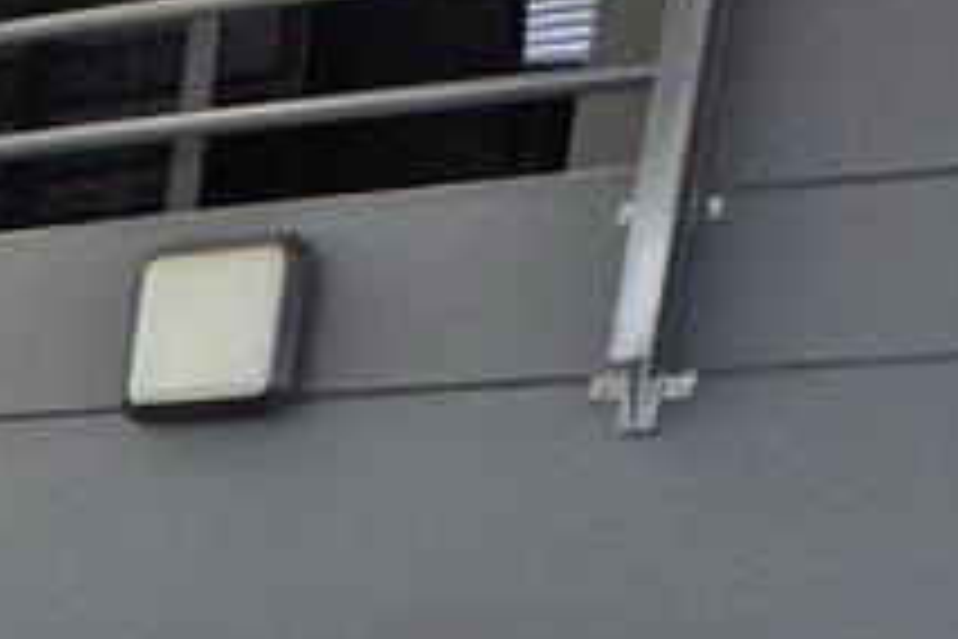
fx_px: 3060
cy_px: 1629
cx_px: -1174
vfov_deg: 10.1
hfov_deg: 13.9
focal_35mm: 115
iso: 50
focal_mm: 5.4
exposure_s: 1/180
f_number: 1.8
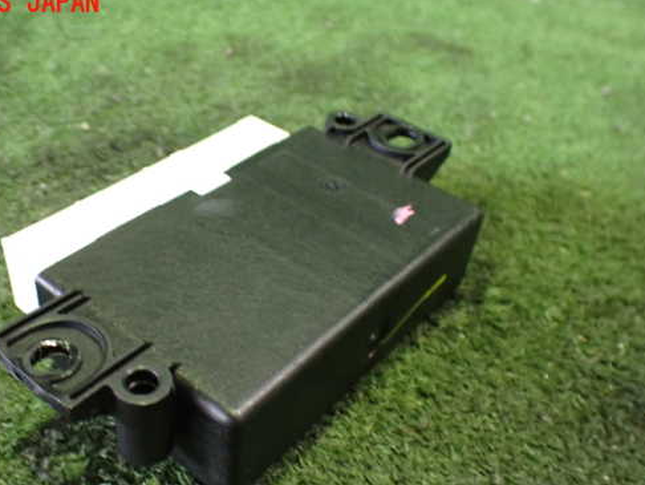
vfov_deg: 38.6
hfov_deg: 49.8
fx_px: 690
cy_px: 286
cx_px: 256
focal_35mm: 37
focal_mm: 5.4
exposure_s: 1/30
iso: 1000
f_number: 2.3
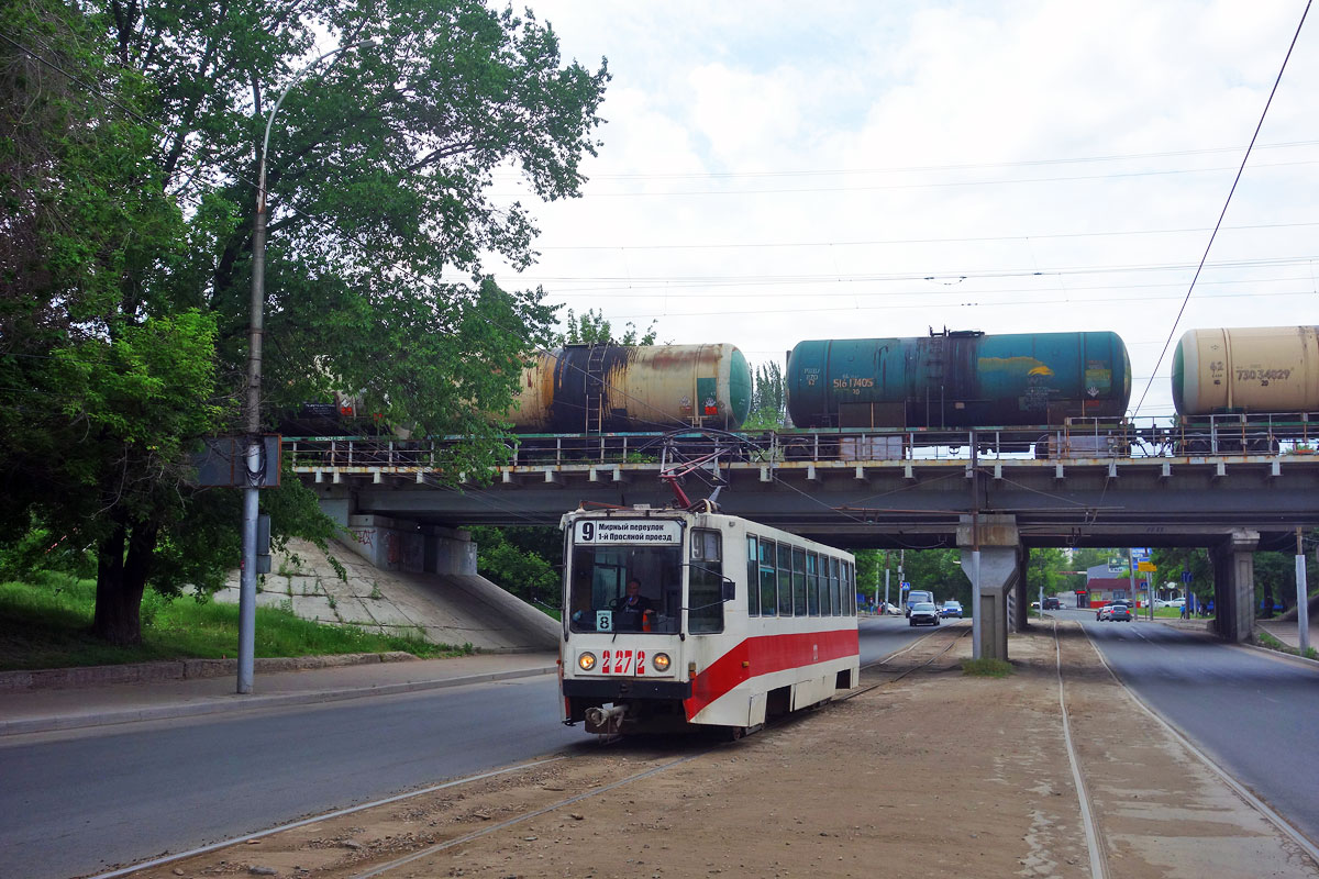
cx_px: 660
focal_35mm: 41
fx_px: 1502
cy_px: 440
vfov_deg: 32.6
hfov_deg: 47.4
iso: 125
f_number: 4.5
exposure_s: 1/500
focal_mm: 15.1
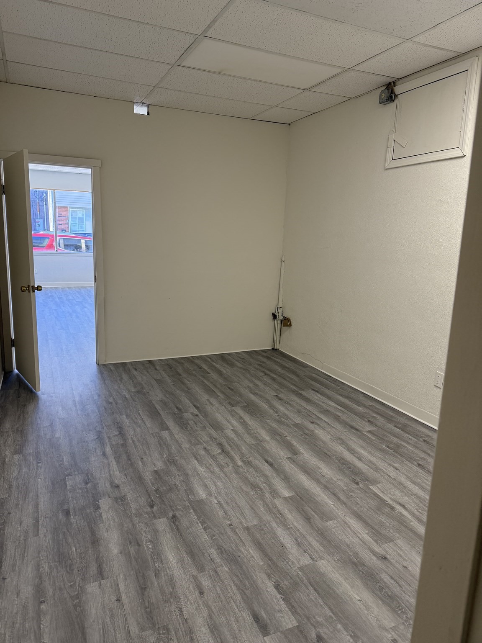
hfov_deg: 56.8
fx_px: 446
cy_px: 322
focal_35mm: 24
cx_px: 241
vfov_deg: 71.6
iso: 160
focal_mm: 6.76
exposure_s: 1/123
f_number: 1.78
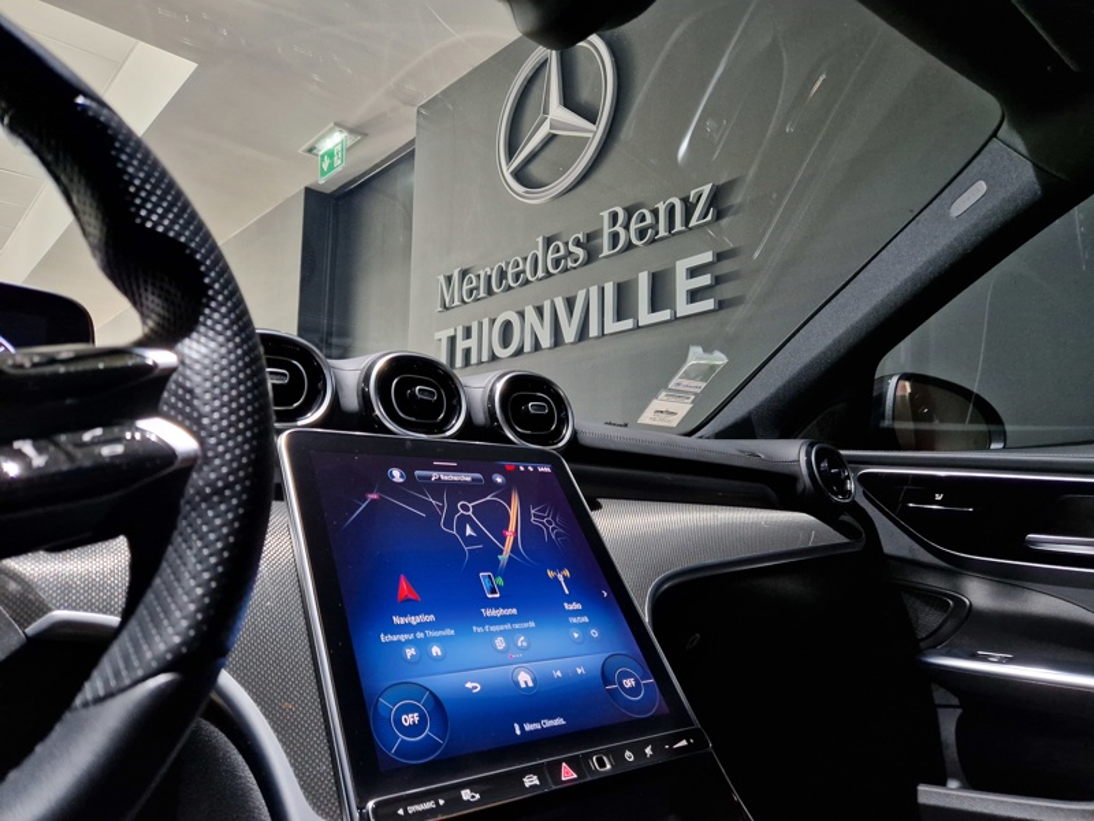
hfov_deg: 73.9
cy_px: 410
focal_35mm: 23
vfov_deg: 58.9
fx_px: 727
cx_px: 547
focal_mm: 5.4
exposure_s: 1/50
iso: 640
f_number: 1.8
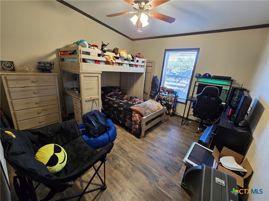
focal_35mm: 13
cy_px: 100
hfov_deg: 106.2
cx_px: 134
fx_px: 101
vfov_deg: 89.9
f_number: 2.2
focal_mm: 2.2
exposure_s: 1/60
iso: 400
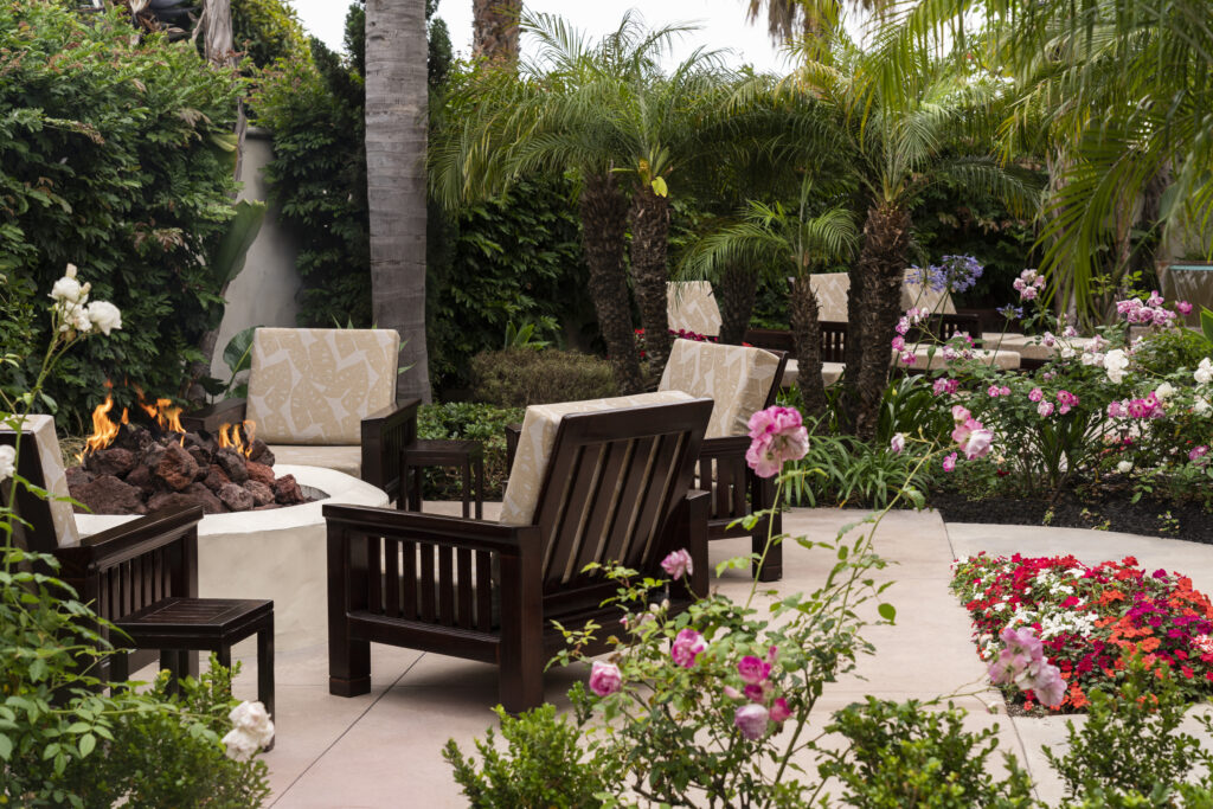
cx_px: 606
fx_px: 1887
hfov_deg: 35.6
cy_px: 404
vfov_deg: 24.2
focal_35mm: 56
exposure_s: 1/50
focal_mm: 56
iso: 100
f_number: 5.6
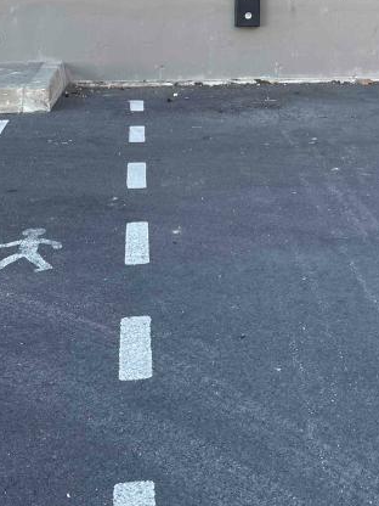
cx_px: 328
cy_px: -9
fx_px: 876
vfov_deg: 29.8
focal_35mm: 60
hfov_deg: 23.9
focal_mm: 4.2
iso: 32
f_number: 1.6
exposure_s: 1/254
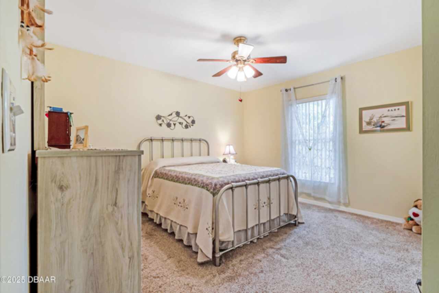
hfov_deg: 95.0
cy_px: 146
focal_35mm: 16
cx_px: 220
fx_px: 201
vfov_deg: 72.1
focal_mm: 11
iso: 200
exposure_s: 1/50
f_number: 9
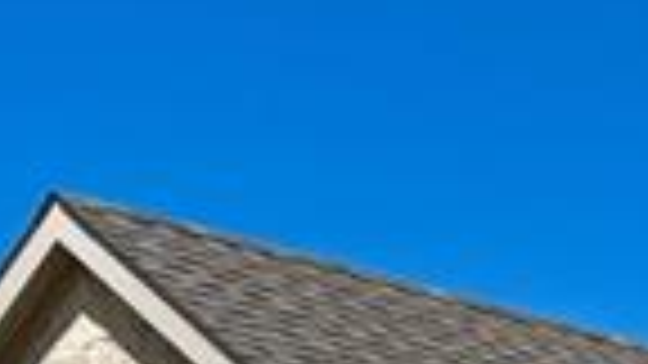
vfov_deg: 5.8
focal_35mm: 202
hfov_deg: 9.5
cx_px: 1539
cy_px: 881
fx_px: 3471
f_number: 1.5
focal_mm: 5.7
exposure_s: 1/8000
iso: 50
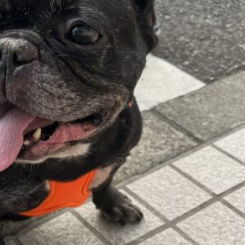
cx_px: 7
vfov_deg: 27.3
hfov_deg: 26.0
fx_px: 504
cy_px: 121
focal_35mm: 63
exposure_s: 1/154
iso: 50
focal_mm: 5.1
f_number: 1.6
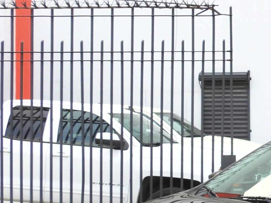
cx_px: 359
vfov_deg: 18.6
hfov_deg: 22.0
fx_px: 618
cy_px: 141
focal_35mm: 79
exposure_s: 1/100
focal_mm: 4.3
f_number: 4
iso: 100
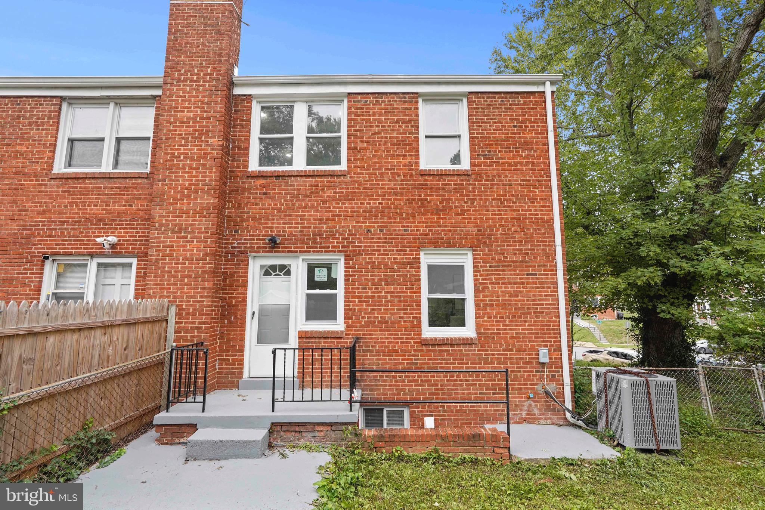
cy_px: 255
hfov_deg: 96.7
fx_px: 340
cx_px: 382
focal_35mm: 16
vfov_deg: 73.7
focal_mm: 16
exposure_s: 1/50
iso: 100
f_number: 5
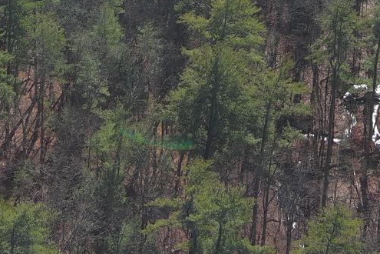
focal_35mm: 120
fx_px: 1267
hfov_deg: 17.0
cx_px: 243
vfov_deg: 10.5
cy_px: -247
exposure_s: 1/851
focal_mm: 10.57
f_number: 2.8
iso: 100
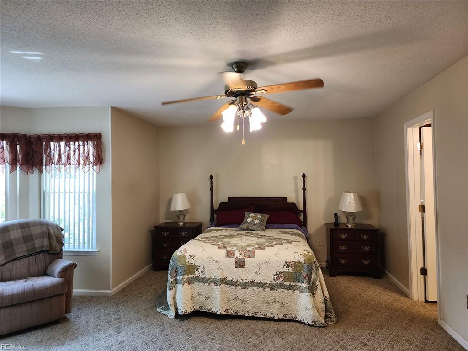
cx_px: 234
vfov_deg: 58.9
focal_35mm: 23
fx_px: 311
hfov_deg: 73.9
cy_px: 176
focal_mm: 6.4
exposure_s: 1/120
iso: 125
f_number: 1.8
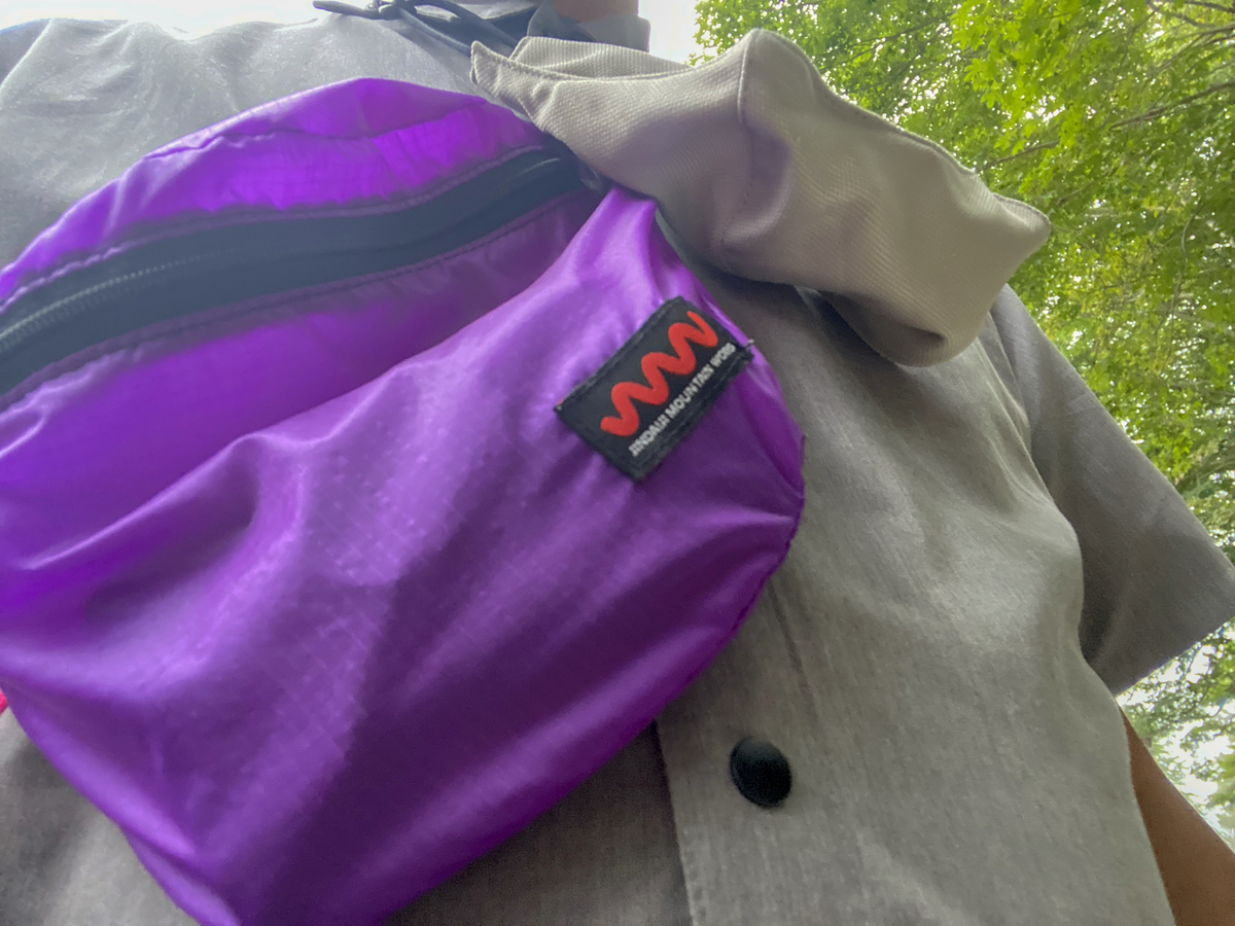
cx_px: 618
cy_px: 463
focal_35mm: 23
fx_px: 821
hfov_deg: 73.9
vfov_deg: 58.9
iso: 400
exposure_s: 1/39
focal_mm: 2.71
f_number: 2.2
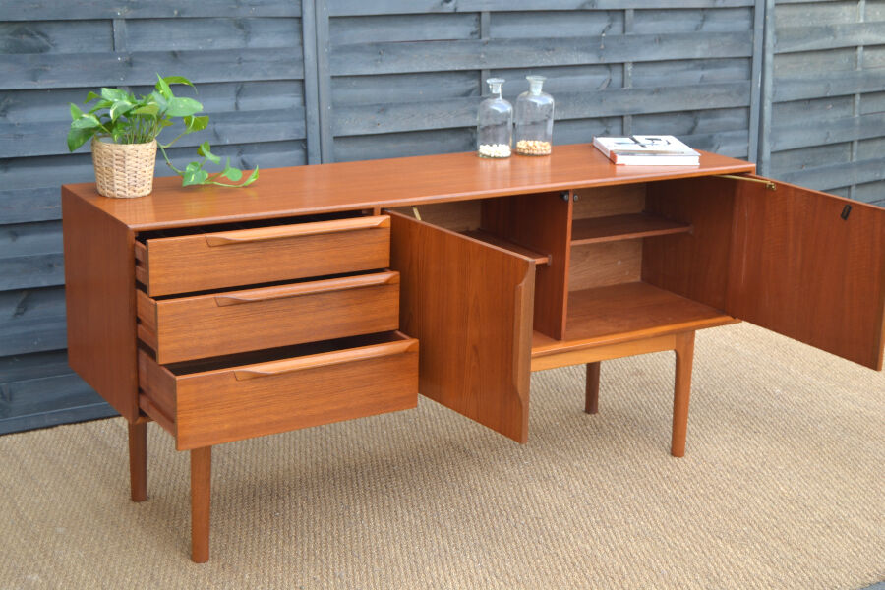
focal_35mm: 57
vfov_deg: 23.8
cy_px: 295
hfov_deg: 35.1
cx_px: 442
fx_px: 1401
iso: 125
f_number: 4.8
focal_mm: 38
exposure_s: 1/125
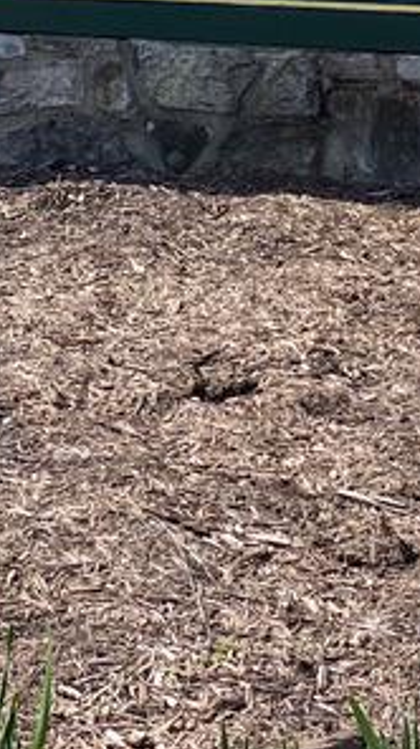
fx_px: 1945
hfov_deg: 12.2
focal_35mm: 98
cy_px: 101
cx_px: 53
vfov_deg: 21.4
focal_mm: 4.25
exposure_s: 1/1007
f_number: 1.8
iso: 32
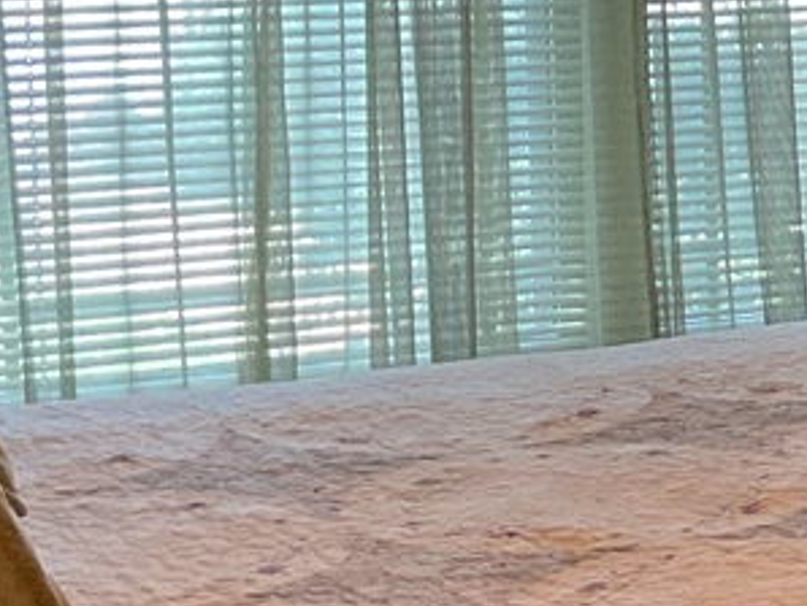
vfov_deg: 10.6
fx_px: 3266
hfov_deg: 13.1
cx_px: 1332
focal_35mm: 140
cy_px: 160
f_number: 1.8
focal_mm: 3
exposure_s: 1/60
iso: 200
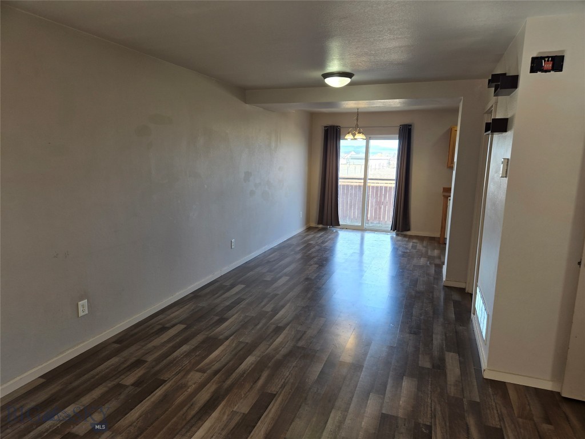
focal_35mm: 23
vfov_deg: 58.9
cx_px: 292
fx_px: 389
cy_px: 220
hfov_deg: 73.9
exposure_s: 1/60
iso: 25
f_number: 1.8
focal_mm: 5.4
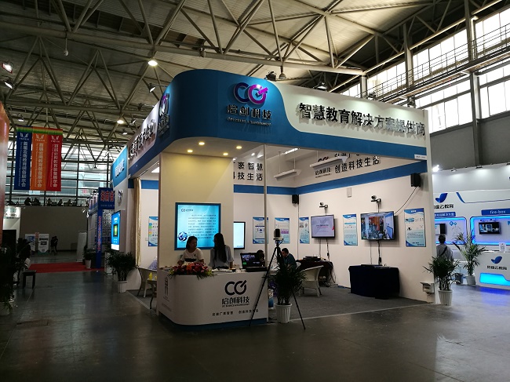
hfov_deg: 65.3
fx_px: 398
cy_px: 191
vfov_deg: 51.3
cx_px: 255
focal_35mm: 27
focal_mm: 4.5
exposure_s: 1/50
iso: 100
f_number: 2.2
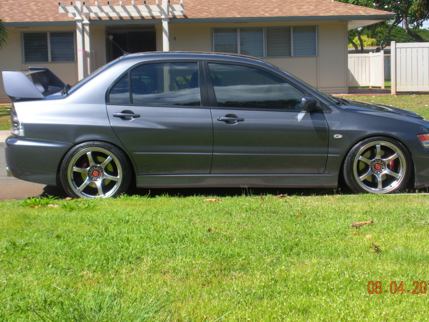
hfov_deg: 32.7
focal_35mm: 59
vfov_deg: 24.8
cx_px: 228
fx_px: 731
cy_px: 143
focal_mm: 9.1
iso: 64
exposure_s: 1/300
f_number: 4.4
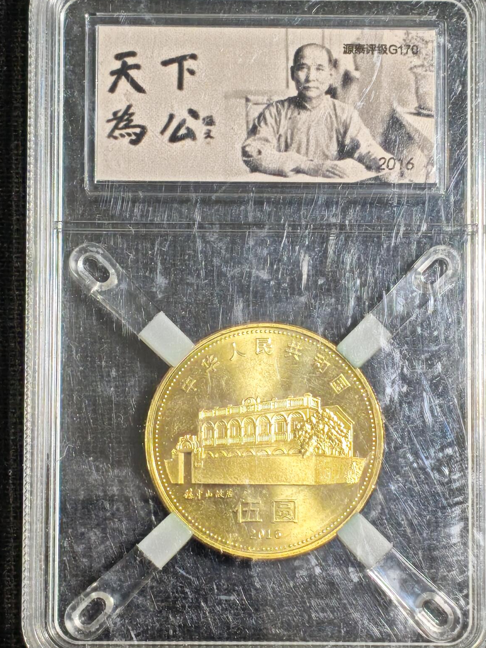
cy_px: 332
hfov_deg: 10.6
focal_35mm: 140
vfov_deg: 14.1
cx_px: 253
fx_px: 2621
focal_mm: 4.94
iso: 50
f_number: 1.5
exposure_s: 1/810
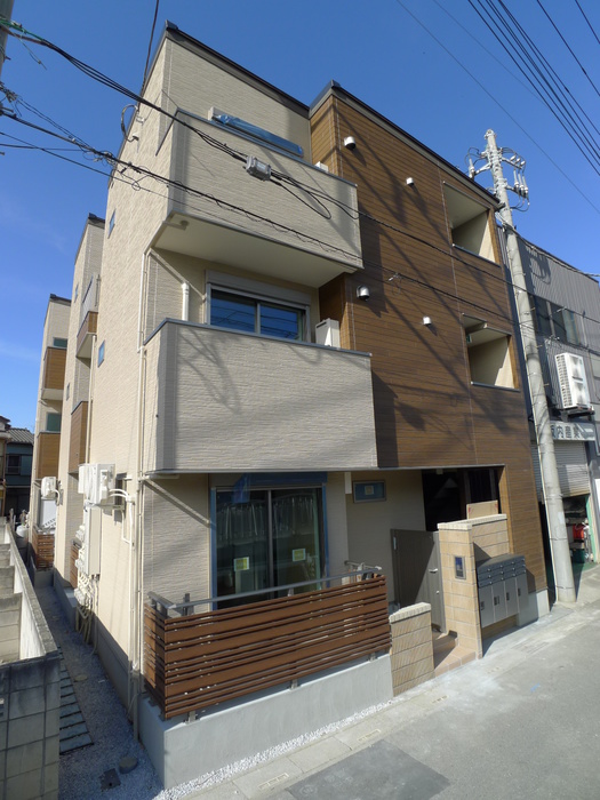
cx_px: 300
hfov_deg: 56.8
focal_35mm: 24
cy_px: 400
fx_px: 555
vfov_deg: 71.6
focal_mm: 5.1
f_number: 4
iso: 80
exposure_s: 1/640
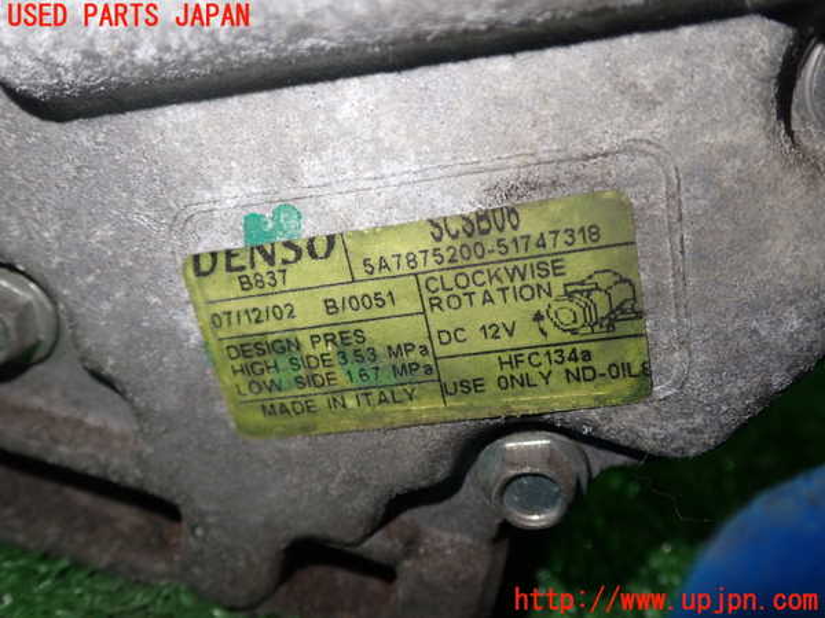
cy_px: 309
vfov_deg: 39.7
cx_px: 412
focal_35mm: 36
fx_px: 858
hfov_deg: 51.4
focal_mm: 6.37
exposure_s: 1/60
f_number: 2.5
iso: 200
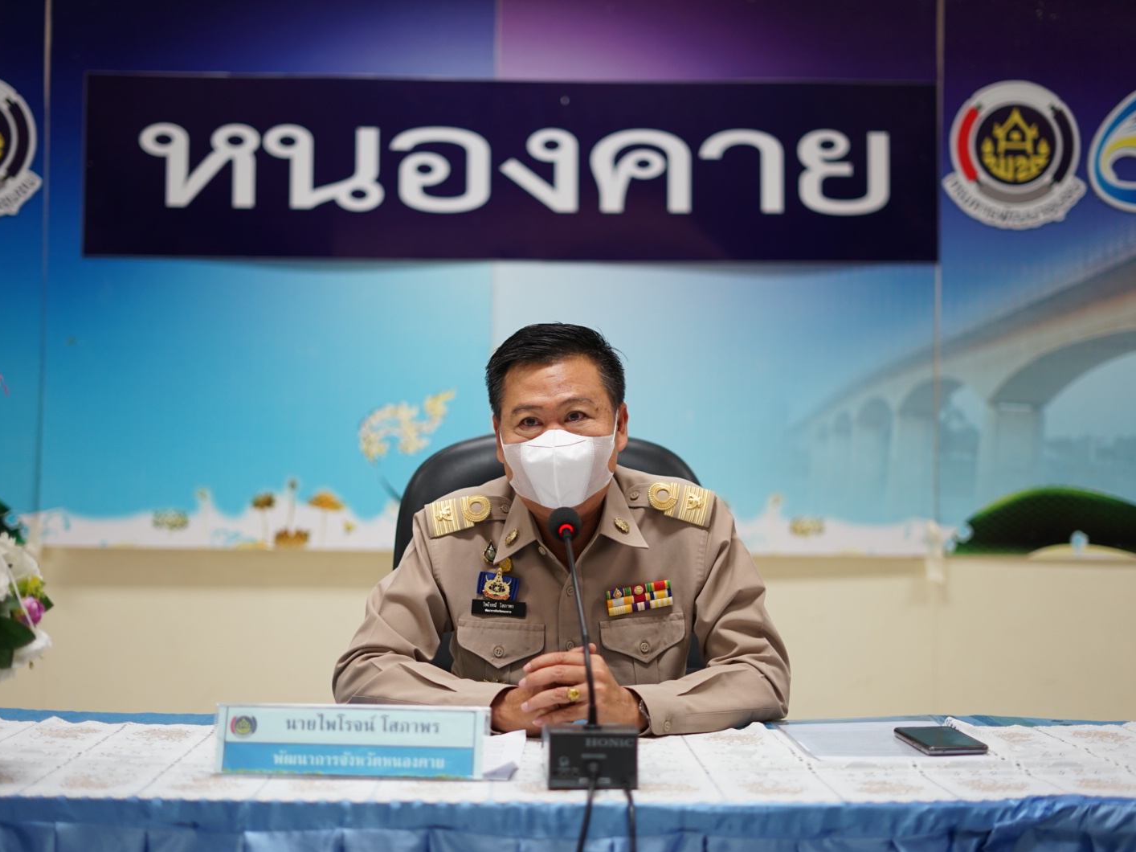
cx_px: 551
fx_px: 1805
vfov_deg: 26.6
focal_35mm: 55
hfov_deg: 34.9
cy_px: 433
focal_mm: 50
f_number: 1.8
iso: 400
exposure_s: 1/160
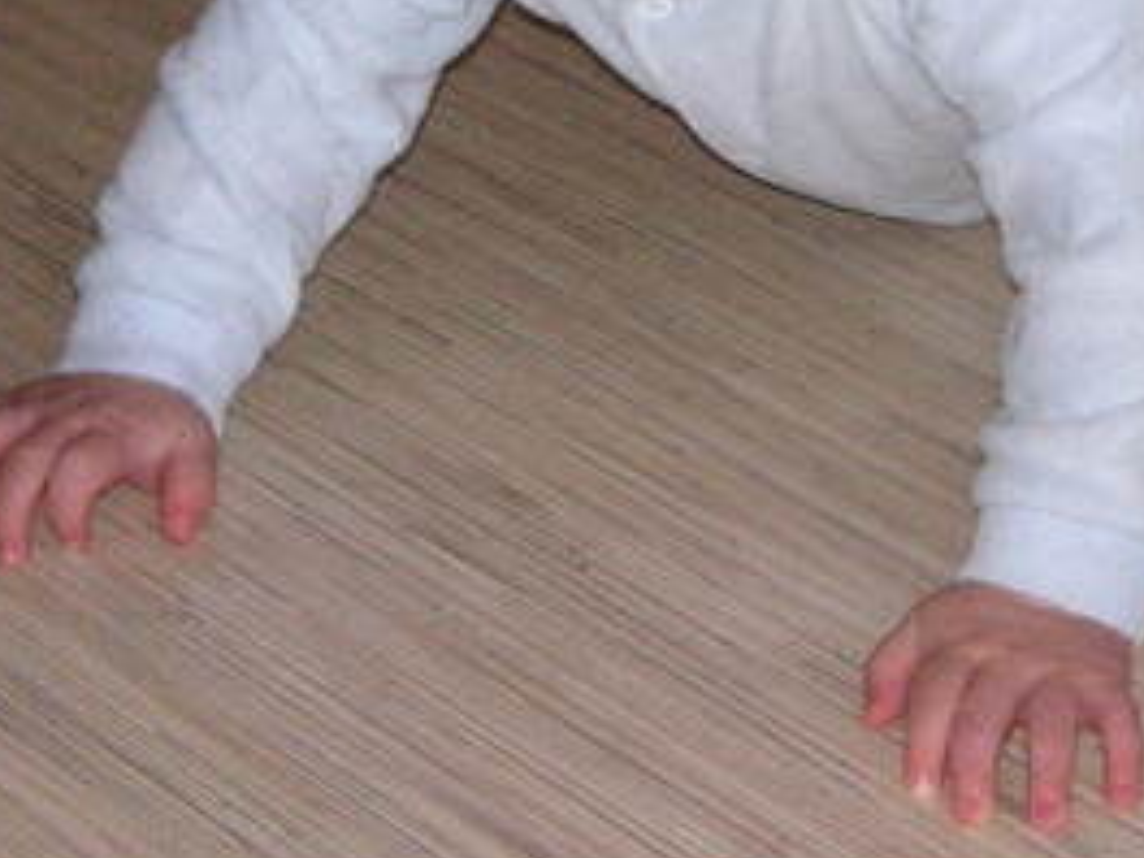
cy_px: -238
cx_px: 633
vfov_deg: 8.3
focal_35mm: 176
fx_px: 5817
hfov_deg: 11.2
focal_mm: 9.6
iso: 160
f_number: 3.7
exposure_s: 1/60
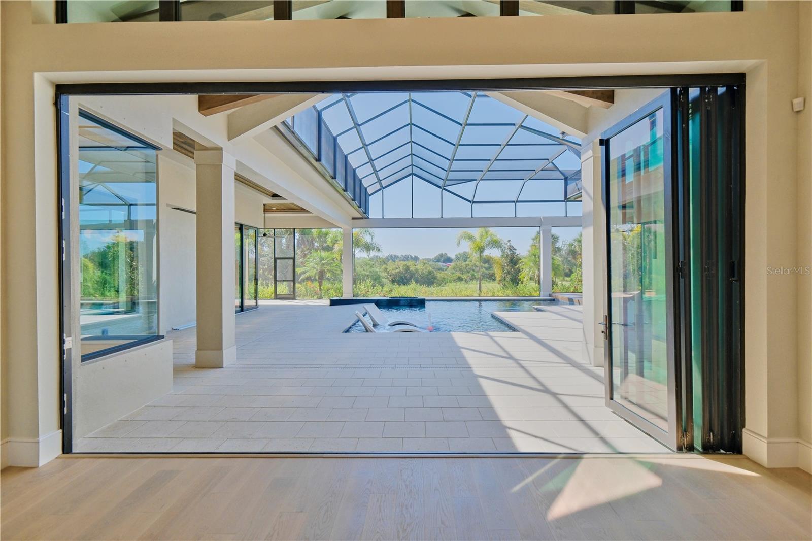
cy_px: 270
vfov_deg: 73.7
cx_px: 406
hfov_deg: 96.7
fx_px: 361
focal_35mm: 16
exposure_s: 1/800
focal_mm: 10.8
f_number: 4
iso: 640
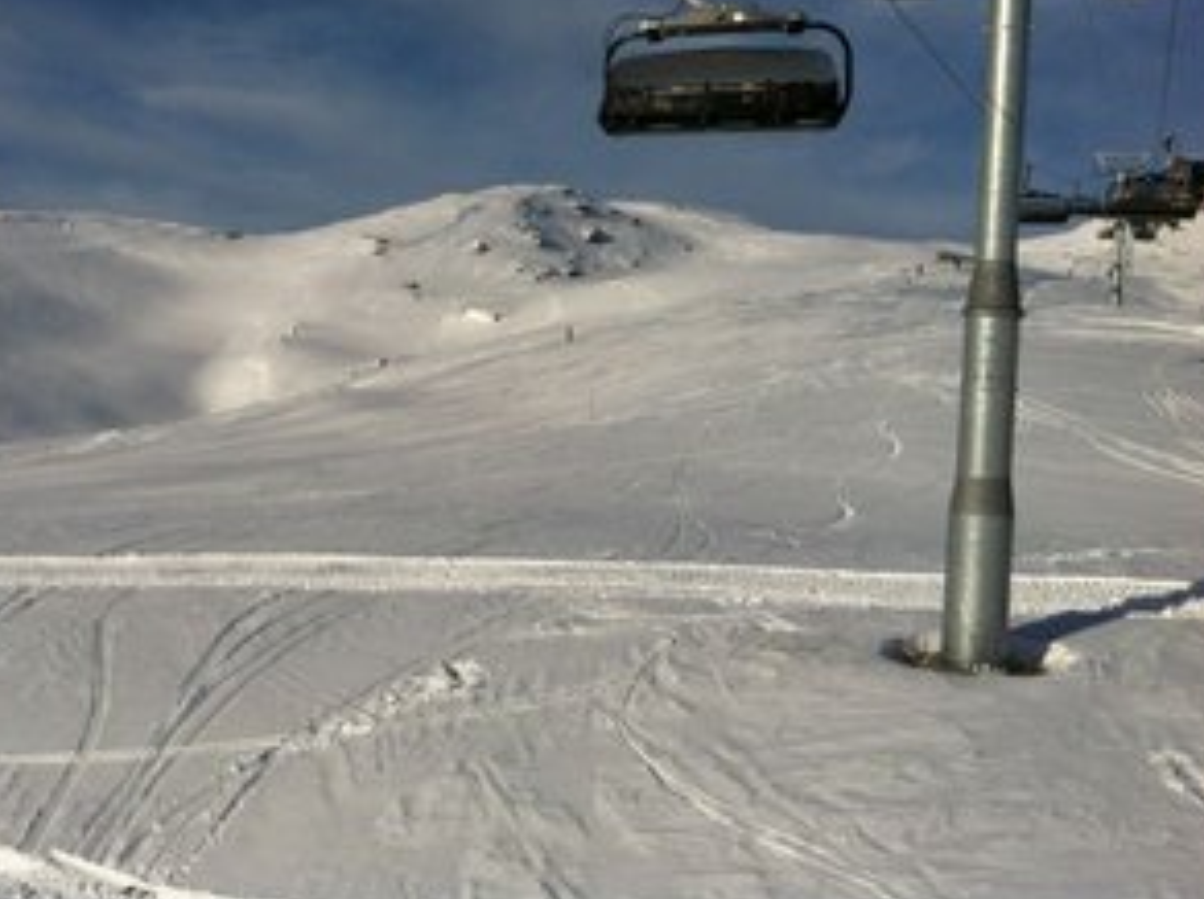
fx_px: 1667
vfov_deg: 30.0
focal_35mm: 48
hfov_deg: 39.4
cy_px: 311
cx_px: 441
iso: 80
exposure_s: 1/3771
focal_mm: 3.85
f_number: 2.8
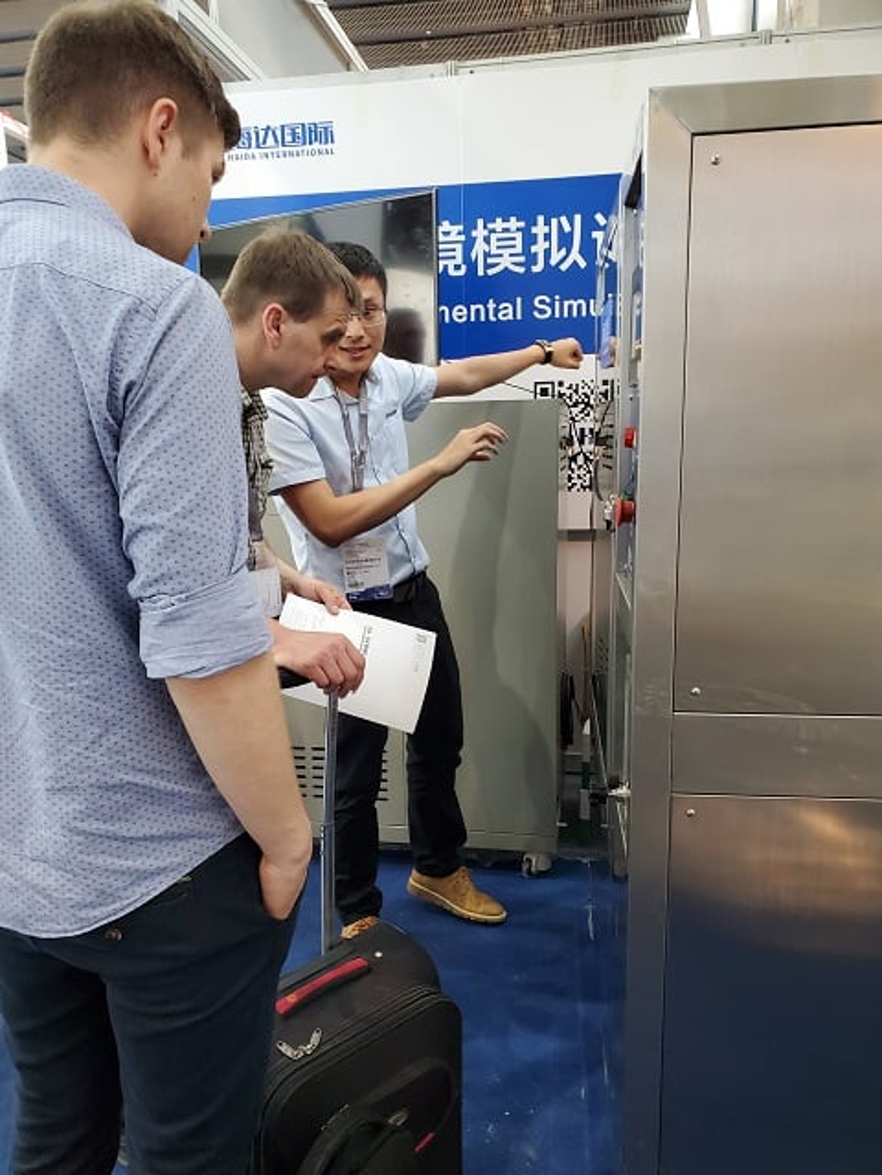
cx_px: 441
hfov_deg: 53.1
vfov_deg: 67.3
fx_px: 883
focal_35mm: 26
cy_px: 588
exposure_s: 1/50
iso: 320
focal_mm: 4.3
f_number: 2.4
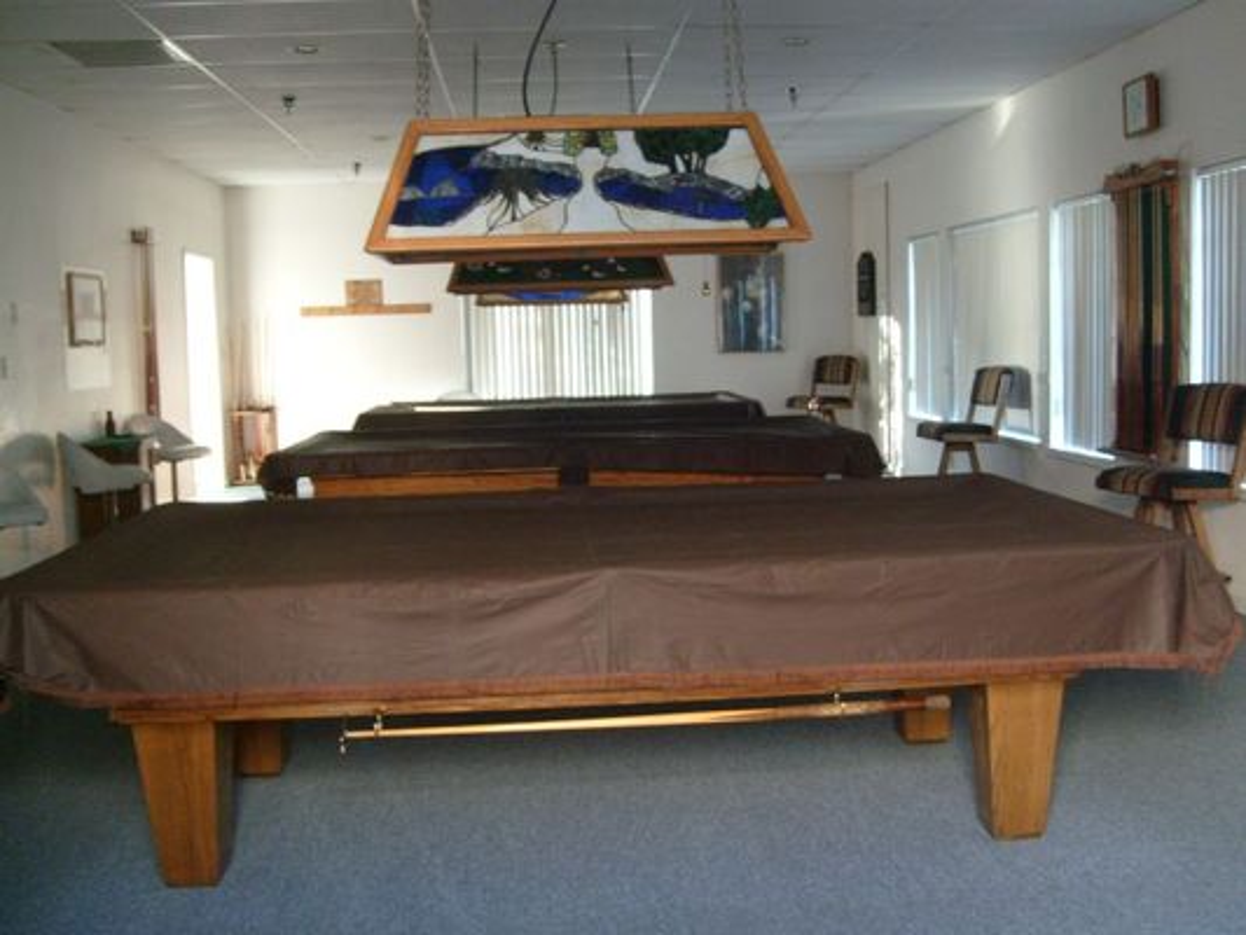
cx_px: 623
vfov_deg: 40.7
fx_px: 1260
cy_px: 468
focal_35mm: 35
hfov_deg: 52.6
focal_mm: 5.8
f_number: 2.8
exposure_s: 1/10
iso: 200
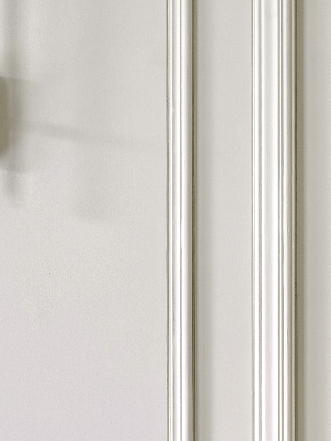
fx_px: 1606
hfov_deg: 11.6
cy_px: 453
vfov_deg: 15.3
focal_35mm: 126
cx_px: 358
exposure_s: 1/1.2
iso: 100
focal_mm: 50
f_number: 11
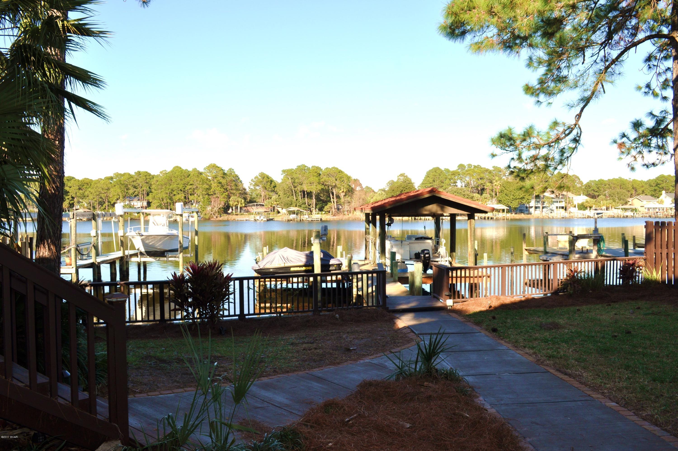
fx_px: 508
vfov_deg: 47.8
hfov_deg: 67.4
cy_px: 226
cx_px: 339
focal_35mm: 27
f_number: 10
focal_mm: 18
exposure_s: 1/200
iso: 200
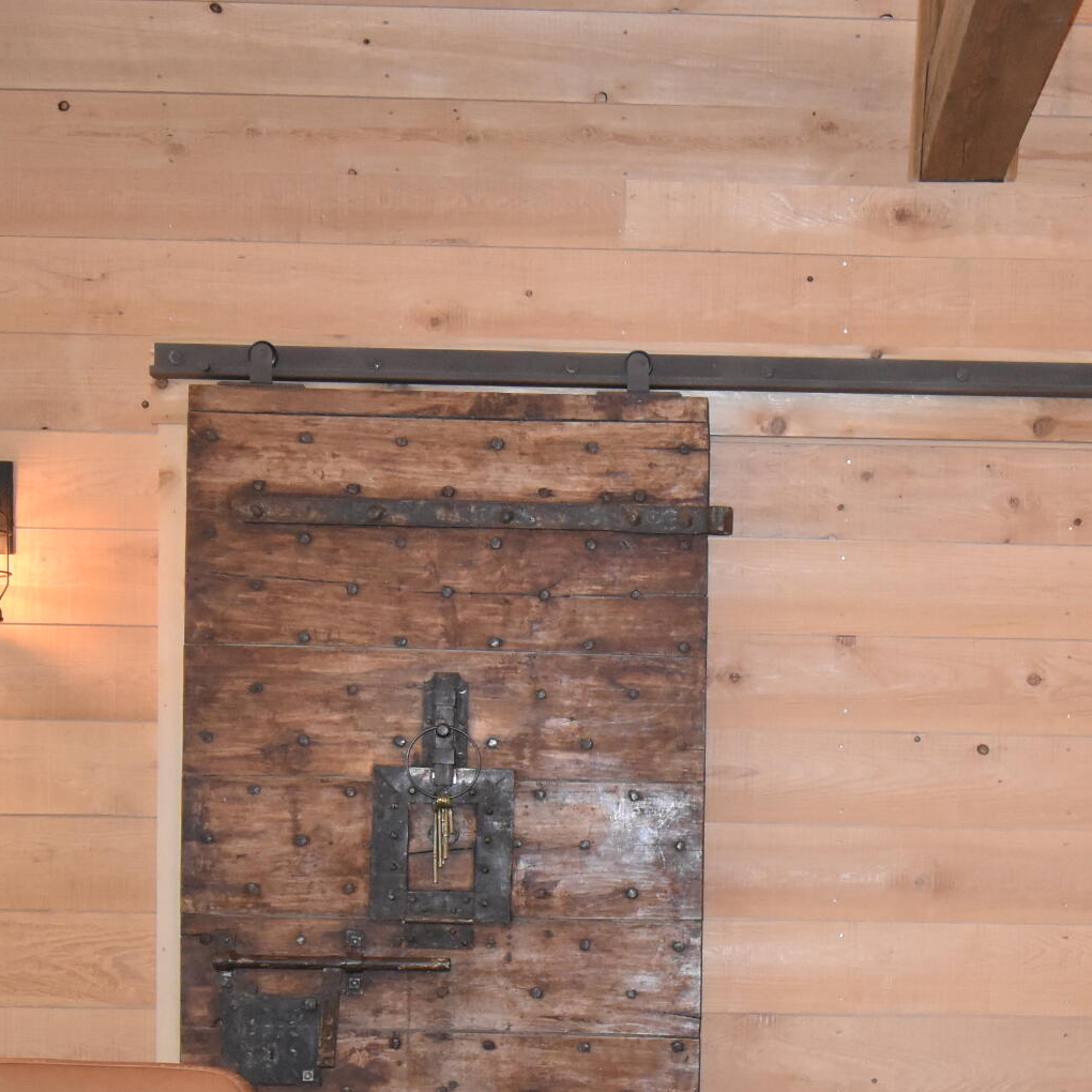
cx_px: 823
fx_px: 2677
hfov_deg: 22.8
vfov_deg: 22.6
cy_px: 941
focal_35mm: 75
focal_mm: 20
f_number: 5.6
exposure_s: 1/60
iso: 2200
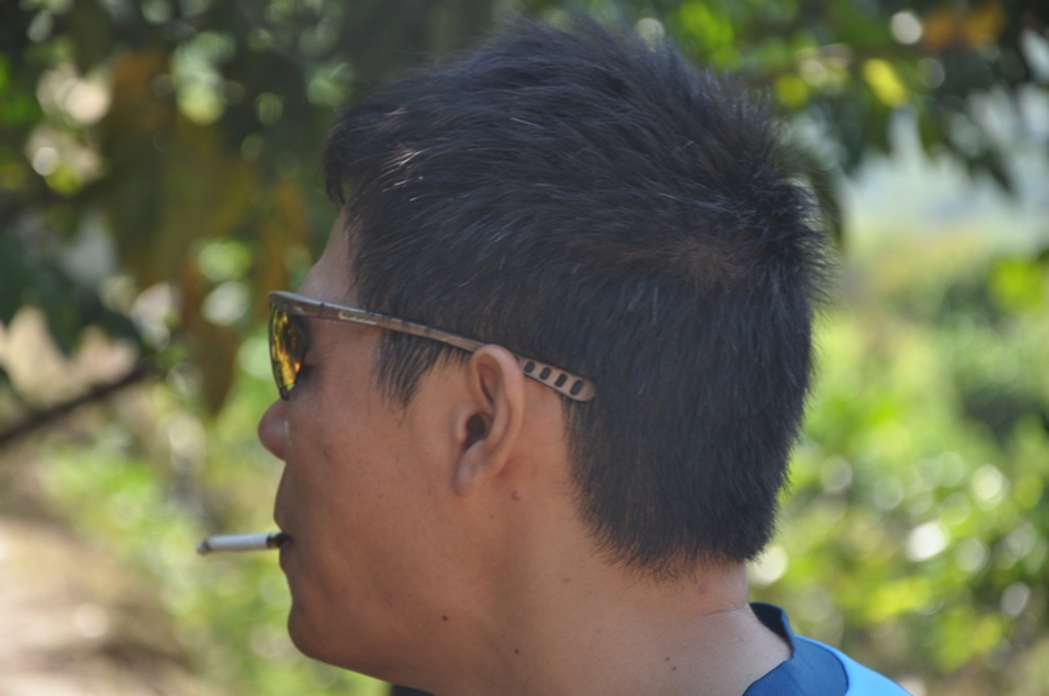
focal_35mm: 158
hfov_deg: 13.1
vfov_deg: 8.7
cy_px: 348
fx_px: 4583
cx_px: 524
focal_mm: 105
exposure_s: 1/160
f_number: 5.6
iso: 200
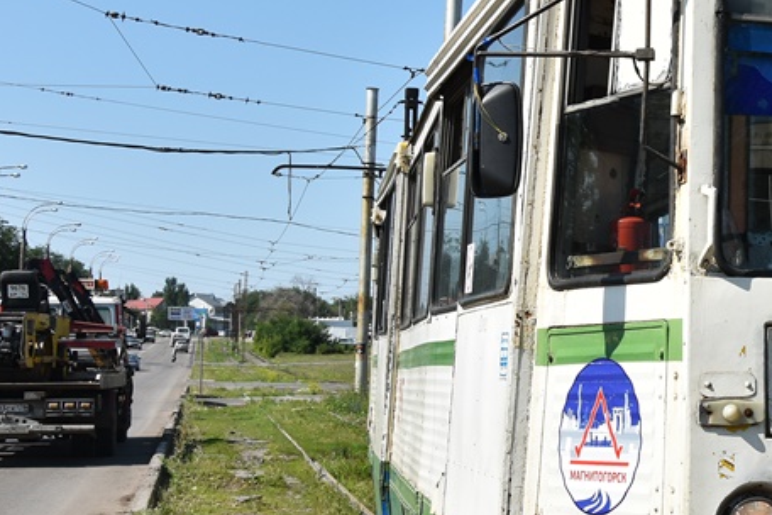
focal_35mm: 71
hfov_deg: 26.5
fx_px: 1522
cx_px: 823
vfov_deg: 19.2
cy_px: 227
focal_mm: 18
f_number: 8
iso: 140
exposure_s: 1/500
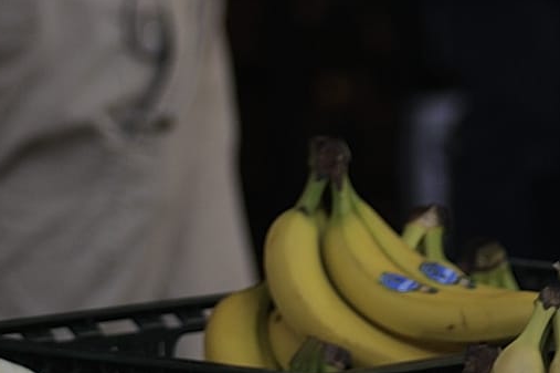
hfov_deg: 3.6
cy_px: -322
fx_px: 8889
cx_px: 923
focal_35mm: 572
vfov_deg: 2.4
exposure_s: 1/1600
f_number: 2.8
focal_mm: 116
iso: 200
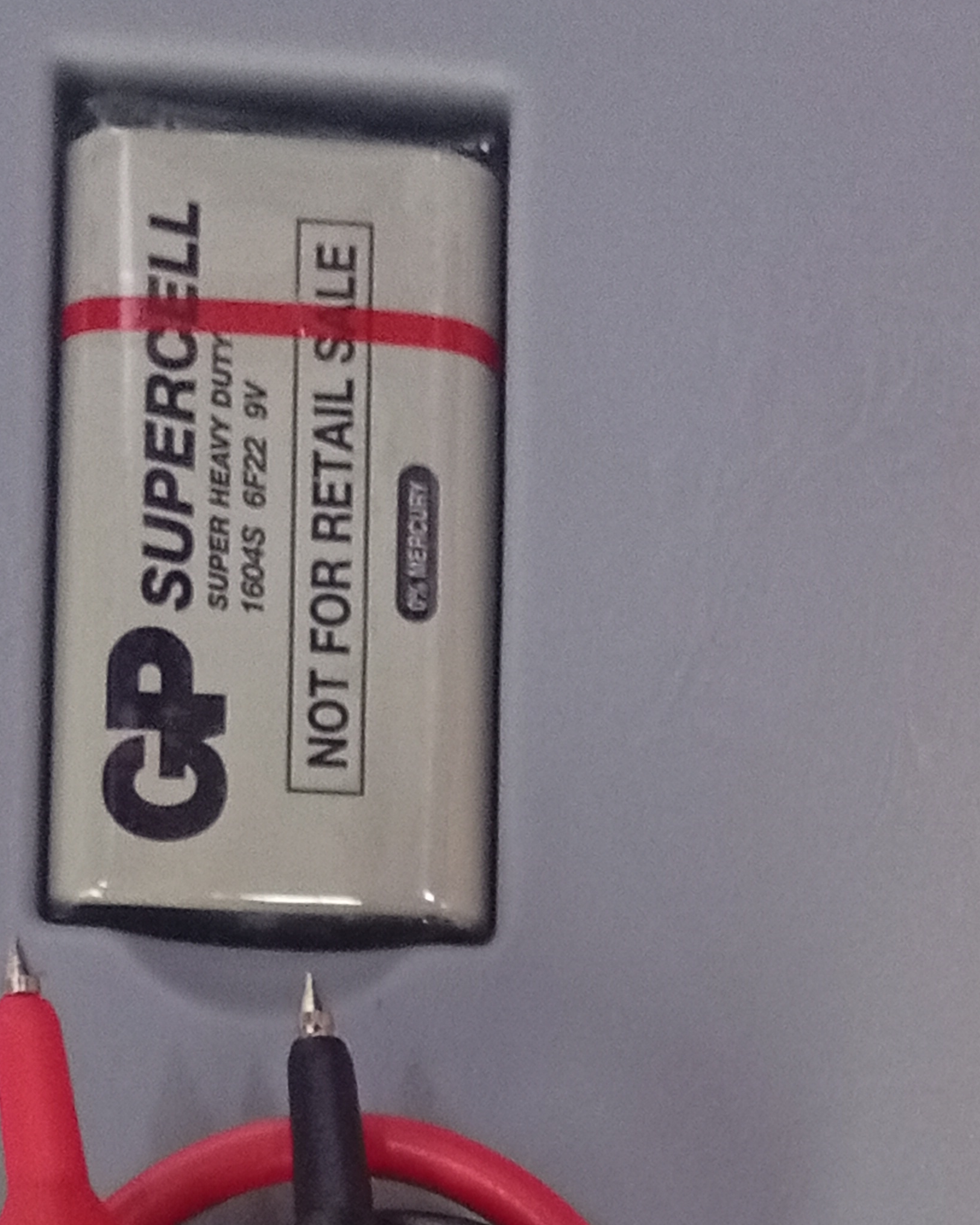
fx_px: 3844
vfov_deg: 16.5
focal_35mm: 106
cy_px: 1836
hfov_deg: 14.3
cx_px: 1020
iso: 177
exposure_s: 1/33.3
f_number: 1.8
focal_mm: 3.84
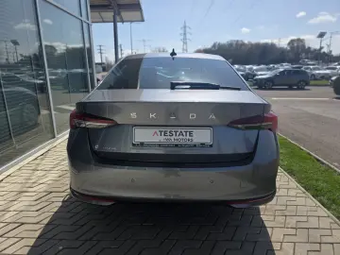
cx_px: 170
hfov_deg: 73.9
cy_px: 128
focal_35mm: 23
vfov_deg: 58.9
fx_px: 226
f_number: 1.7
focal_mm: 6.3
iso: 80
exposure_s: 1/5958
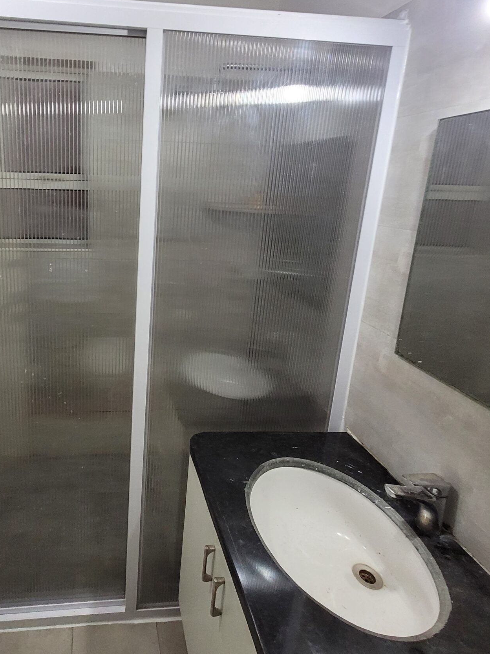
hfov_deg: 62.7
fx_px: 377
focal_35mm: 20
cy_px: 273
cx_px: 131
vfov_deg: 81.1
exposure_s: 1/50
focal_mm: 1.74
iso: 200
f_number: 2.2
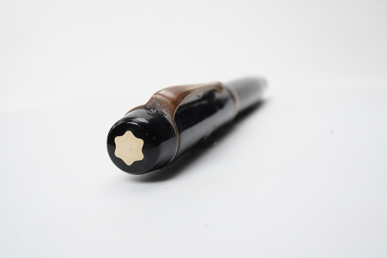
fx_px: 484
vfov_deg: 29.9
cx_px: 194
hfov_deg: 43.6
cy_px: 129
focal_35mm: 45
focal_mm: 30
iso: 640
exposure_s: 1/100
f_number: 22
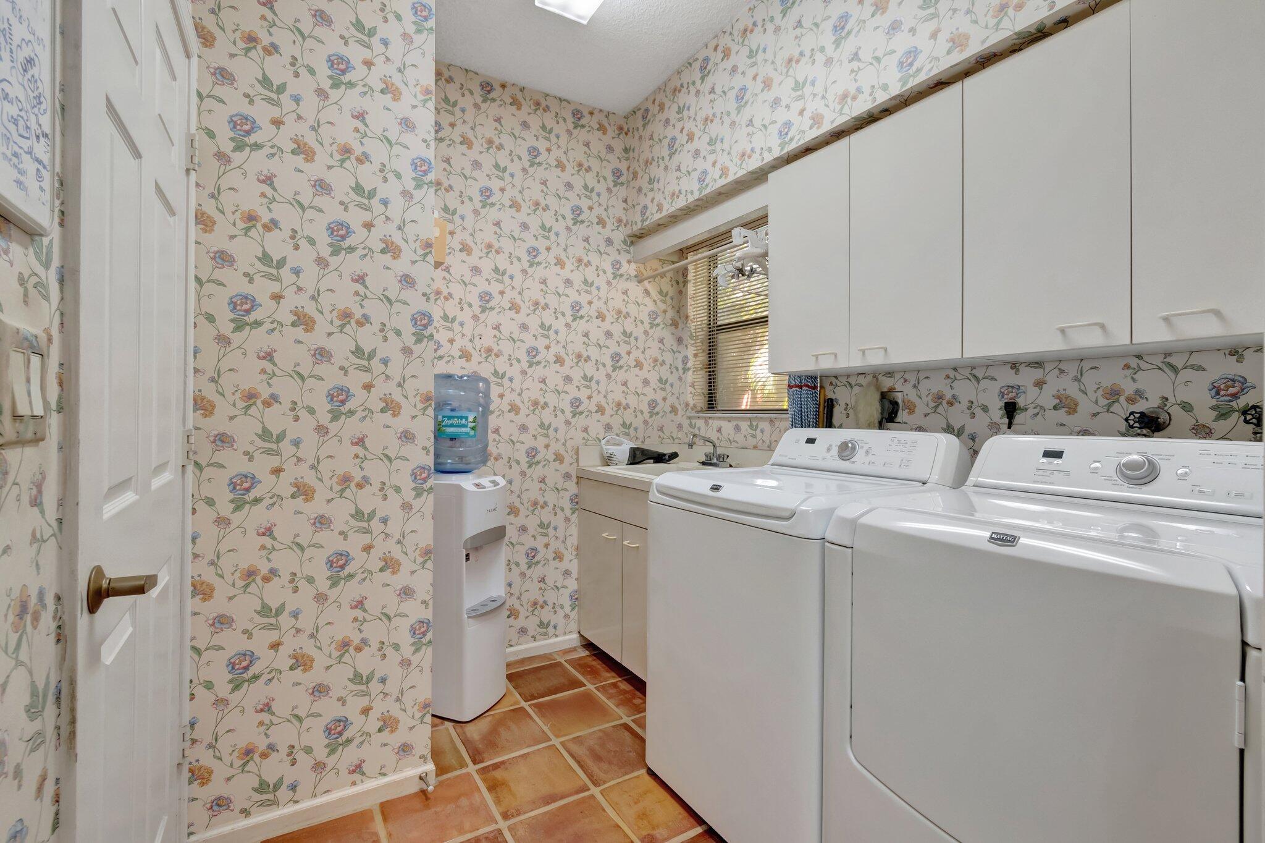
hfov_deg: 100.4
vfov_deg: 77.3
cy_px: 422
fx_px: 527
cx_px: 632
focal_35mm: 15
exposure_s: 1/13
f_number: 8
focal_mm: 10
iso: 1000
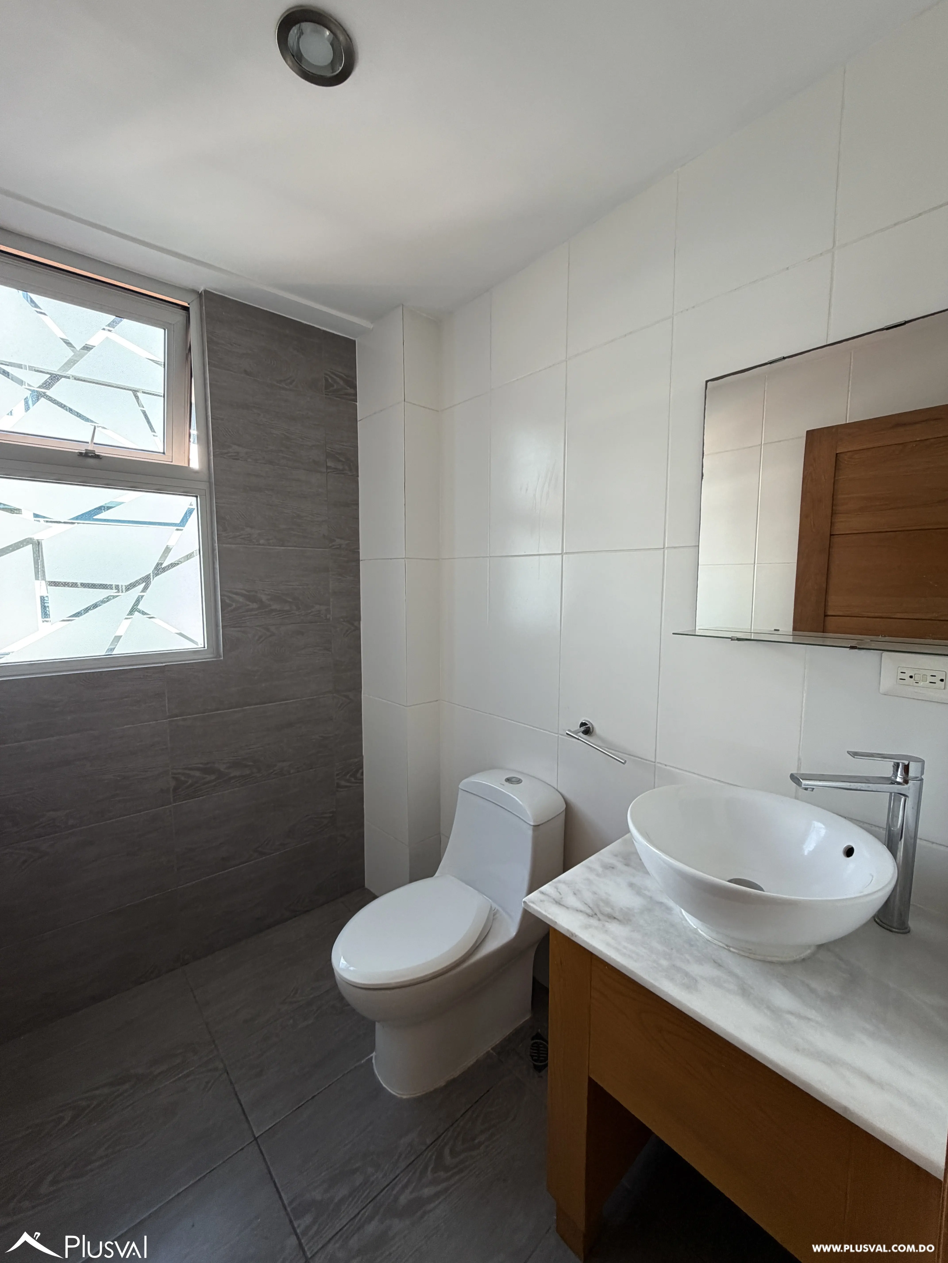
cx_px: 474
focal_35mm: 14
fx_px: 511
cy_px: 632
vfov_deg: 102.1
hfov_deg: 85.7
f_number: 2.2
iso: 200
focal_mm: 2.22
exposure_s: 1/121
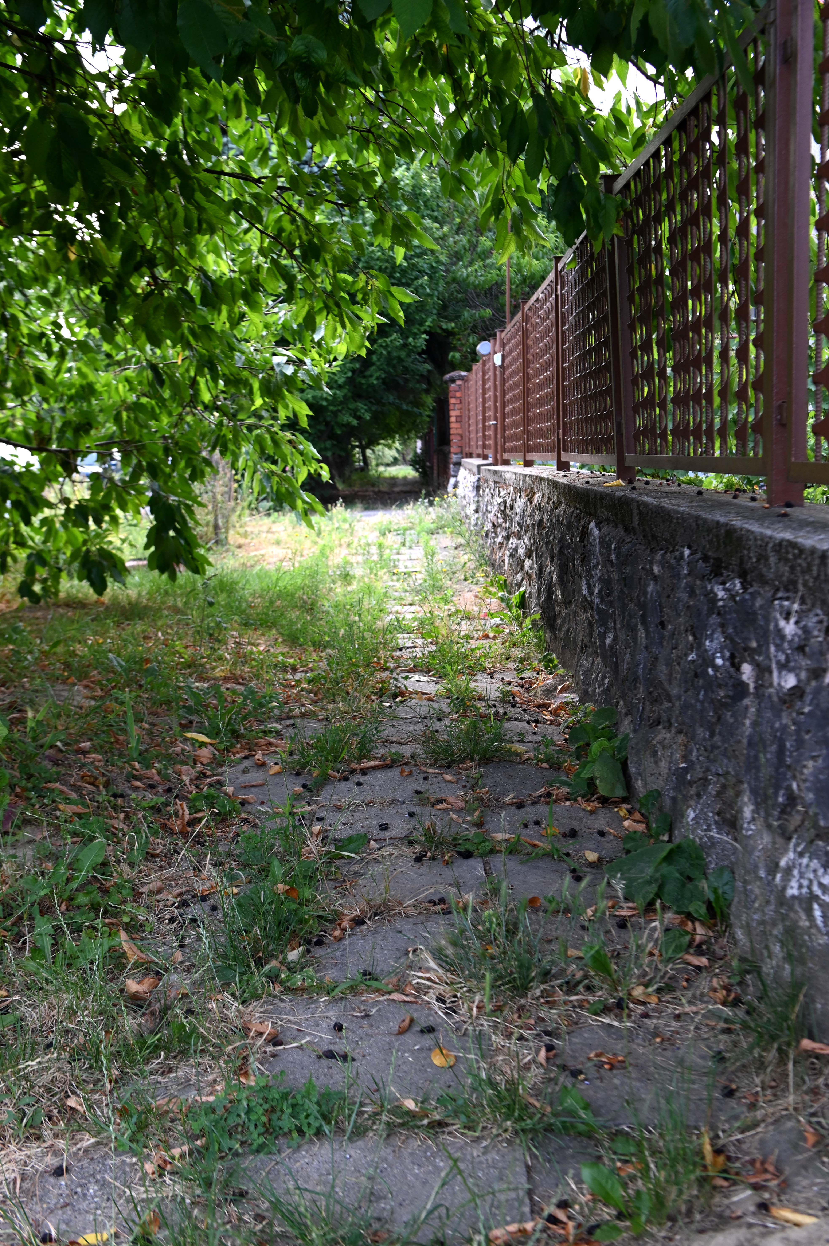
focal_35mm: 40
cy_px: 623
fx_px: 1383
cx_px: 414
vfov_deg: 48.5
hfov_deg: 33.4
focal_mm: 40
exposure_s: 1/400
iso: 1000
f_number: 6.3
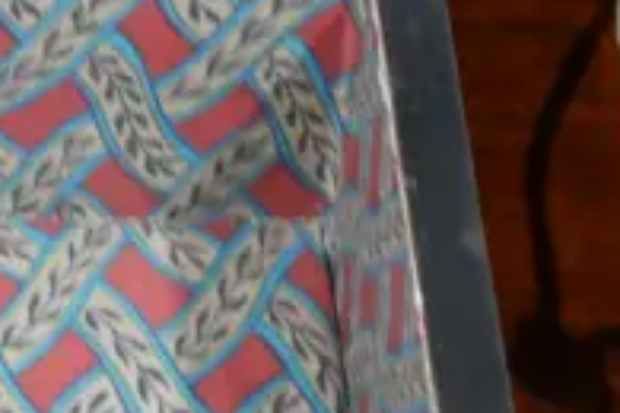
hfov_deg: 10.1
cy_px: -38
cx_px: -307
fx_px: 3393
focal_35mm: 197
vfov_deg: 6.9
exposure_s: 1/60
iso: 1000
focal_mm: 18
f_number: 4
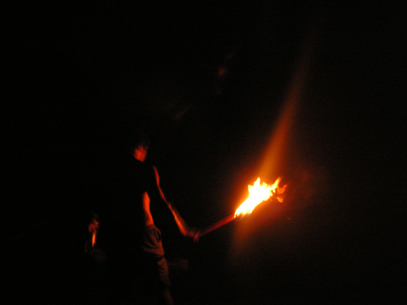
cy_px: 152
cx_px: 204
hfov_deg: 50.1
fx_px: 435
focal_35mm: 37
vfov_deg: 38.7
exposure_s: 1/10
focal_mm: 6.1
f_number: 2.8
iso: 160
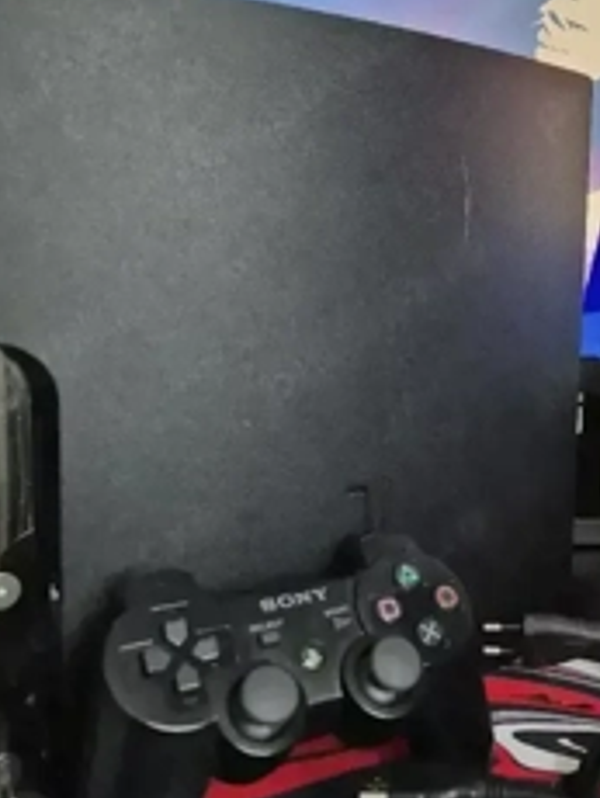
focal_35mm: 40
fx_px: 923
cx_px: 444
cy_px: 361
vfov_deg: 46.7
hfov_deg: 35.3
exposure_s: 1/100
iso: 1000
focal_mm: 5.4
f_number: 1.8
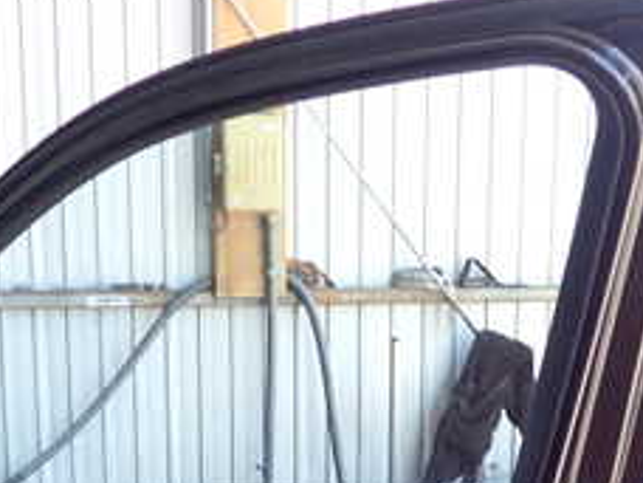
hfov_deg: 24.7
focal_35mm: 79
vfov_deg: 17.8
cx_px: 290
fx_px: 1467
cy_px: 571
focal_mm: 5.4
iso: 100
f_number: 2.3
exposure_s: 1/60
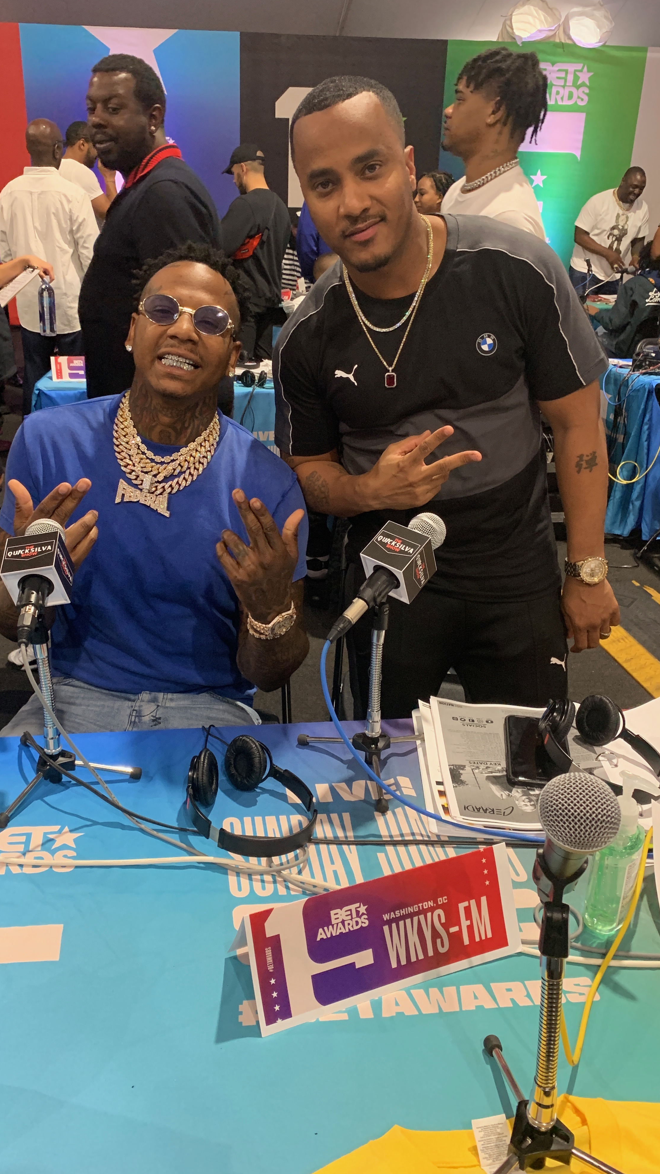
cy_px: 580
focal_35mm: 29
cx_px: 302
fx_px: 902
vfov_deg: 66.1
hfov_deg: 40.1
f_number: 1.8
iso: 320
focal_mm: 4.25
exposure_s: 1/59
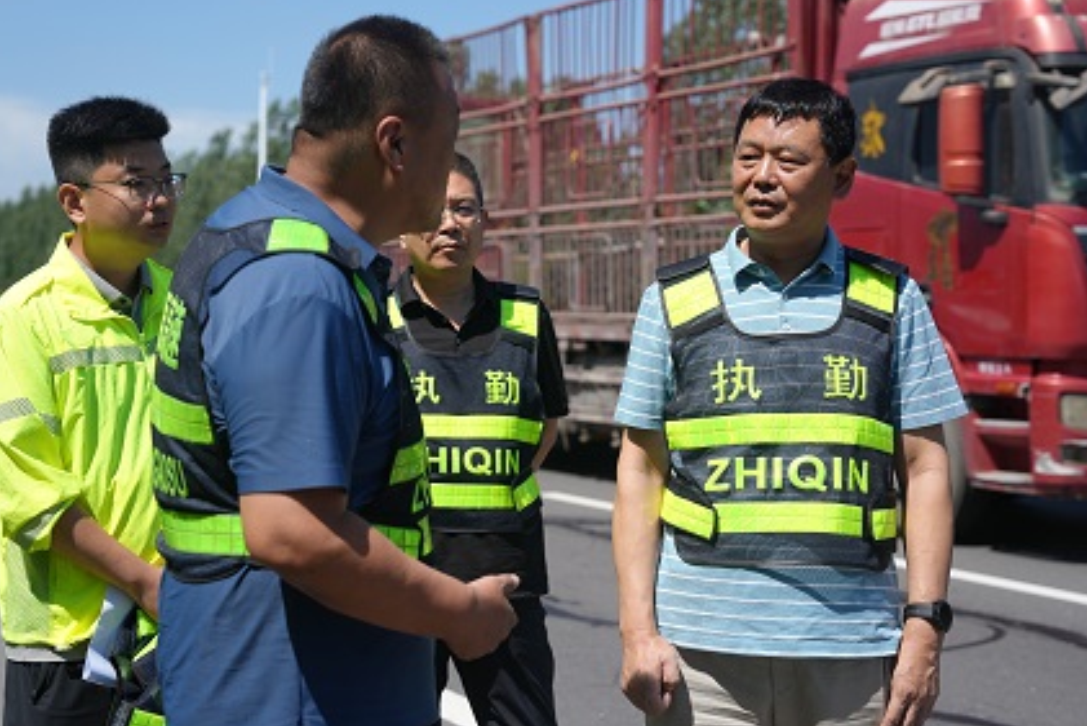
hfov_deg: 32.4
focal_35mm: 62
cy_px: 351
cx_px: 511
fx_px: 1873
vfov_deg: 21.9
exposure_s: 1/800
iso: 100
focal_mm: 58
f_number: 4.5
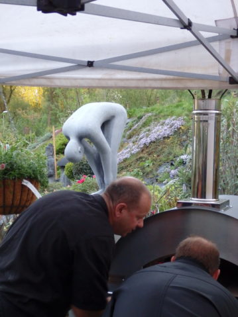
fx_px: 495
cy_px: 158
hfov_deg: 27.0
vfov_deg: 35.6
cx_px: 119
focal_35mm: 54
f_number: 4.1
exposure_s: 1/50
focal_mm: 9.8
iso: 1000
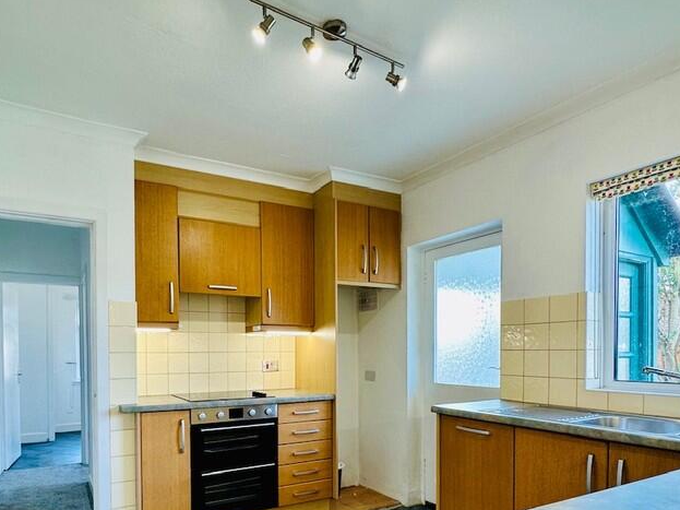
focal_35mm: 23
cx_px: 289
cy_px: 363
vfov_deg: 56.8
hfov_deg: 73.5
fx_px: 452
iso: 125
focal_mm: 2.22
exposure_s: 1/100
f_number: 2.2
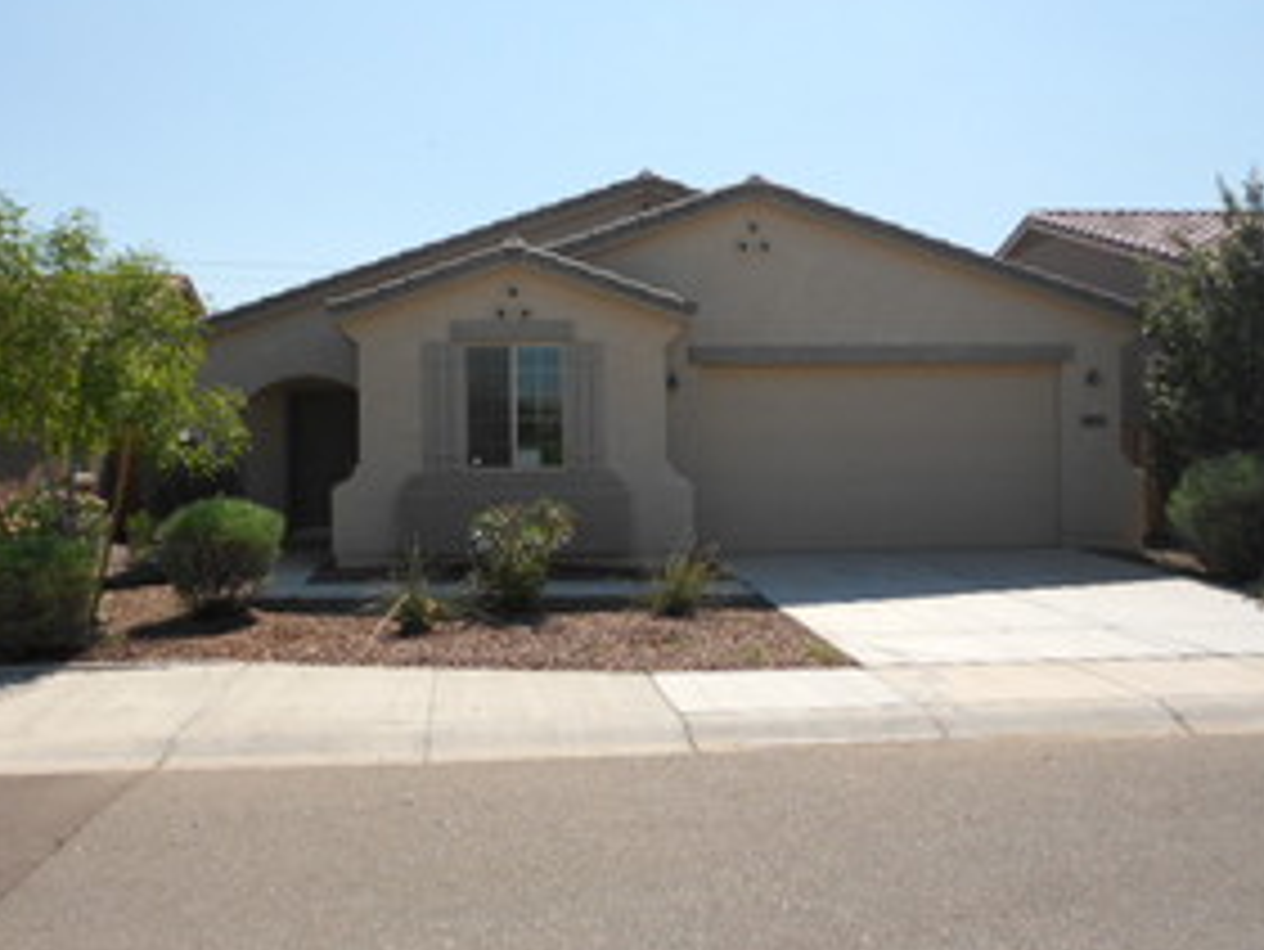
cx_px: 580
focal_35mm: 32
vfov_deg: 44.1
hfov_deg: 56.7
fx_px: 1169
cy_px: 428
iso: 80
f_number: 3.2
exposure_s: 1/1000
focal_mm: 4.6
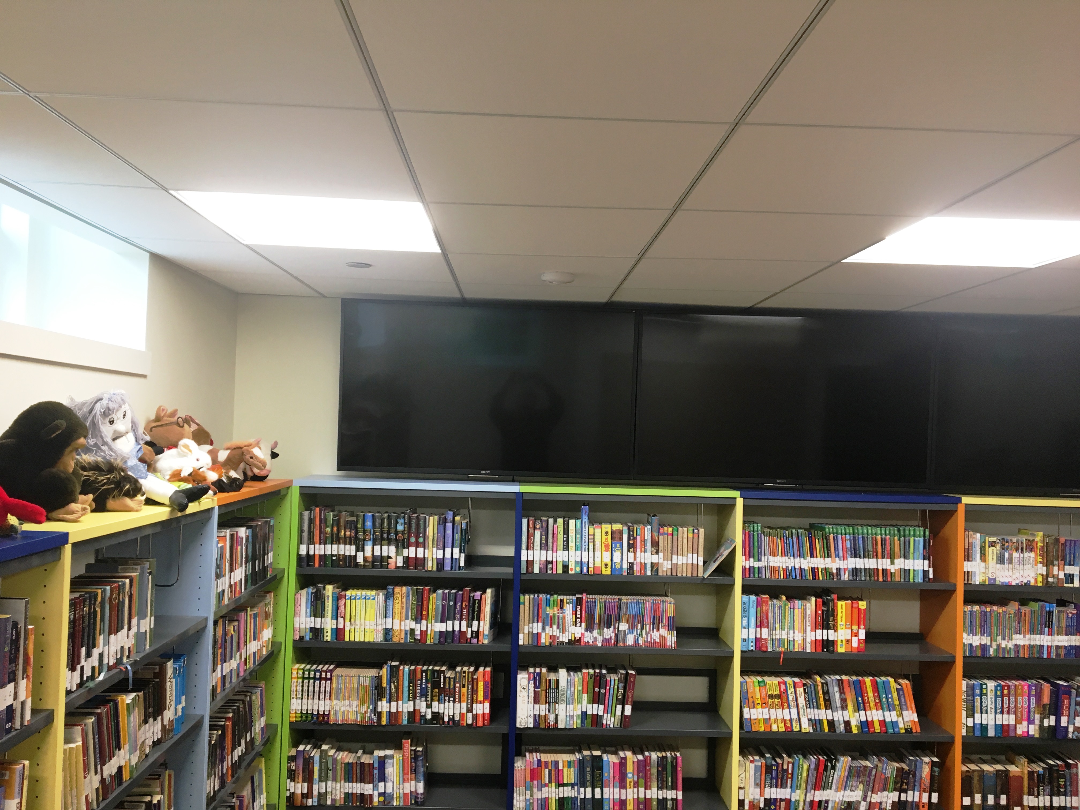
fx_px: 905
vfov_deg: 48.2
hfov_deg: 61.7
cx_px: 540
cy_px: 405
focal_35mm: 29
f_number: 2.2
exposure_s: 1/30
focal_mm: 4.15
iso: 50
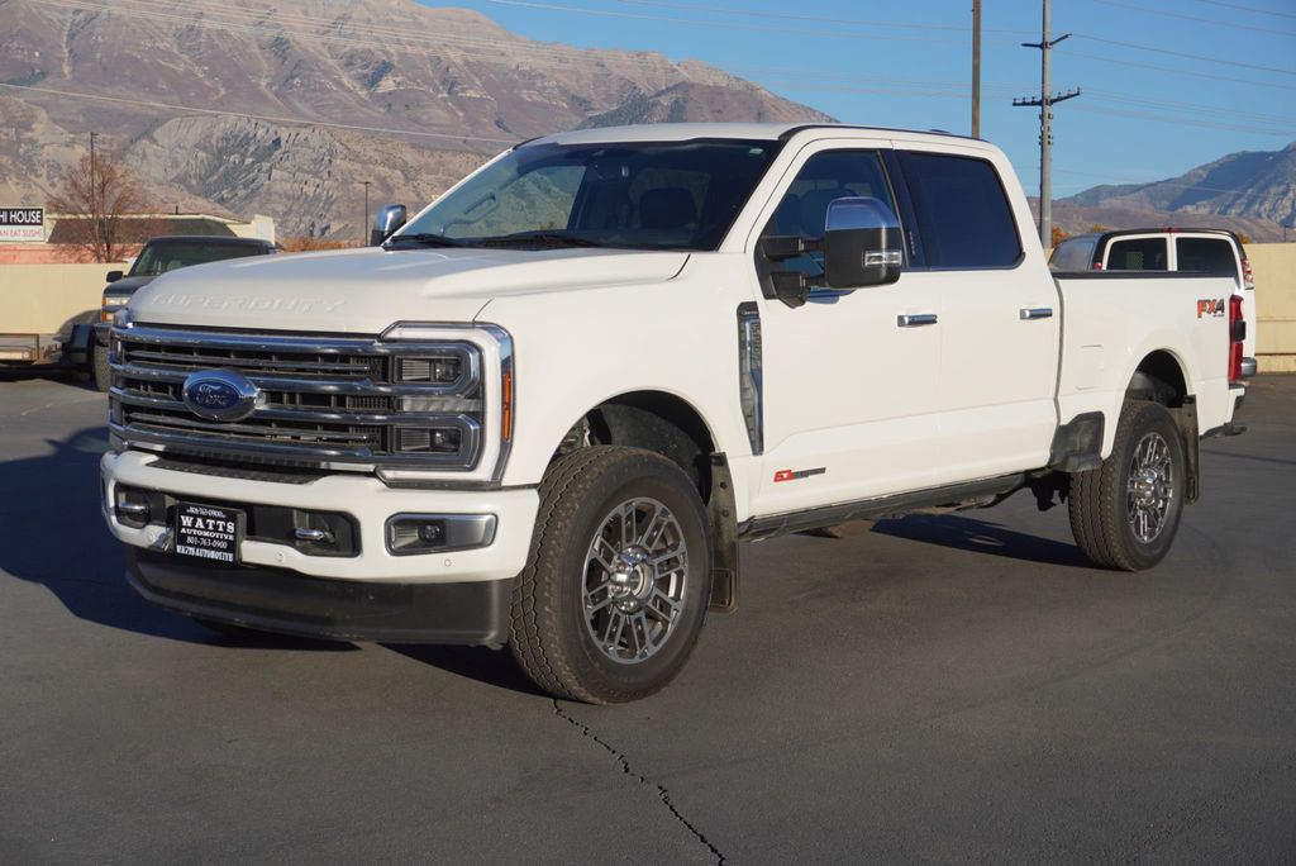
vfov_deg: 25.8
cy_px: 433
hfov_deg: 37.8
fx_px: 1891
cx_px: 648
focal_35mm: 52
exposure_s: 1/320
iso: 100
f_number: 8
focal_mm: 35
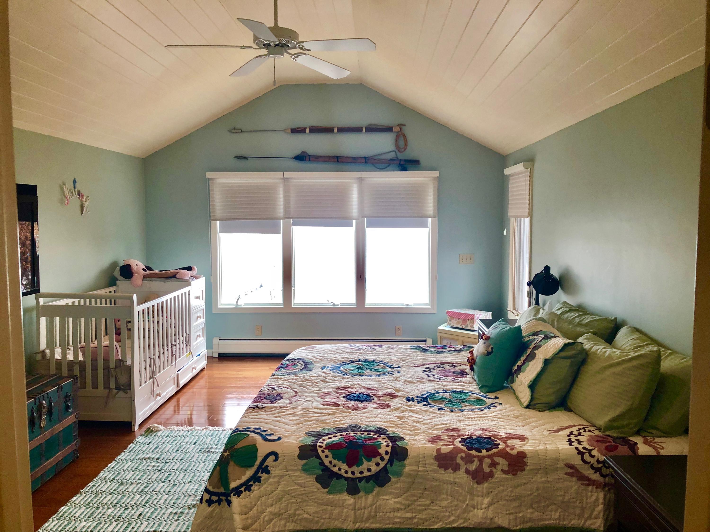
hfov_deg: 63.4
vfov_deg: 49.7
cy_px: 266
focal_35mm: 28
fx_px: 574
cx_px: 355
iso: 32
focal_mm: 3.99
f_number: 1.8
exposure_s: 1/30
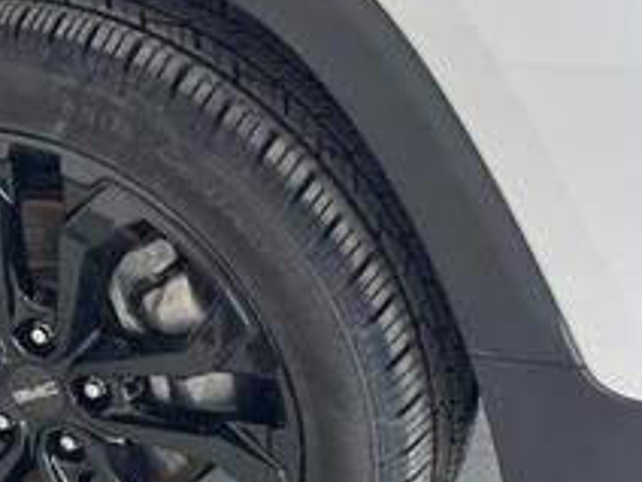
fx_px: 2114
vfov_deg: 12.9
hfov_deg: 17.0
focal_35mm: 114
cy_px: 364
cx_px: 30
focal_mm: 6.76
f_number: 1.78
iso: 200
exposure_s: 1/60
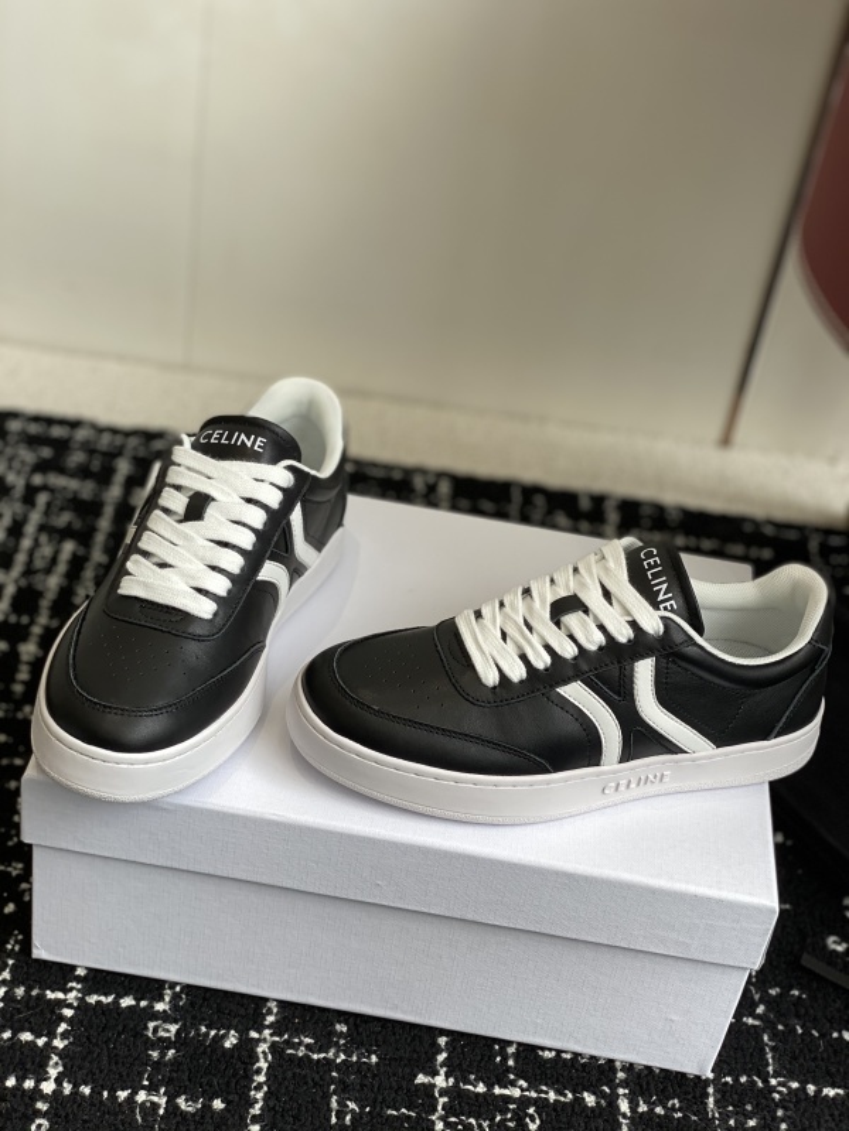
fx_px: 1700
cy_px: 566
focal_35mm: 52
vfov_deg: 36.8
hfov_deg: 28.0
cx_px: 424
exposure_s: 1/192
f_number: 2
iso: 20
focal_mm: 6
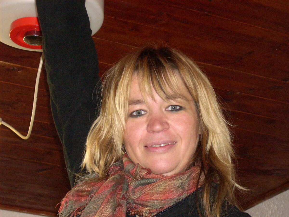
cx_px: 144
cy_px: 108
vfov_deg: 13.1
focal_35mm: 113
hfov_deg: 17.4
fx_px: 943
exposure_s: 1/60
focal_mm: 18.6
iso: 400
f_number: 5.2
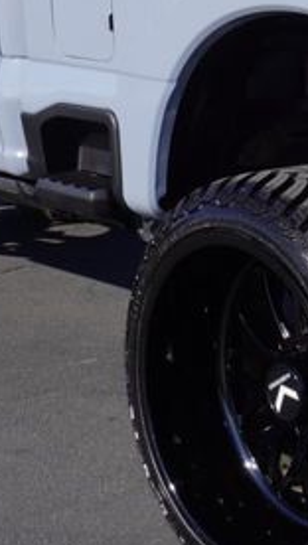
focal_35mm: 134
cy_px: 126
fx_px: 1938
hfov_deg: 8.9
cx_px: 413
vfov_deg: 15.9
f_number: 10
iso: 100
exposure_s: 1/160
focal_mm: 23
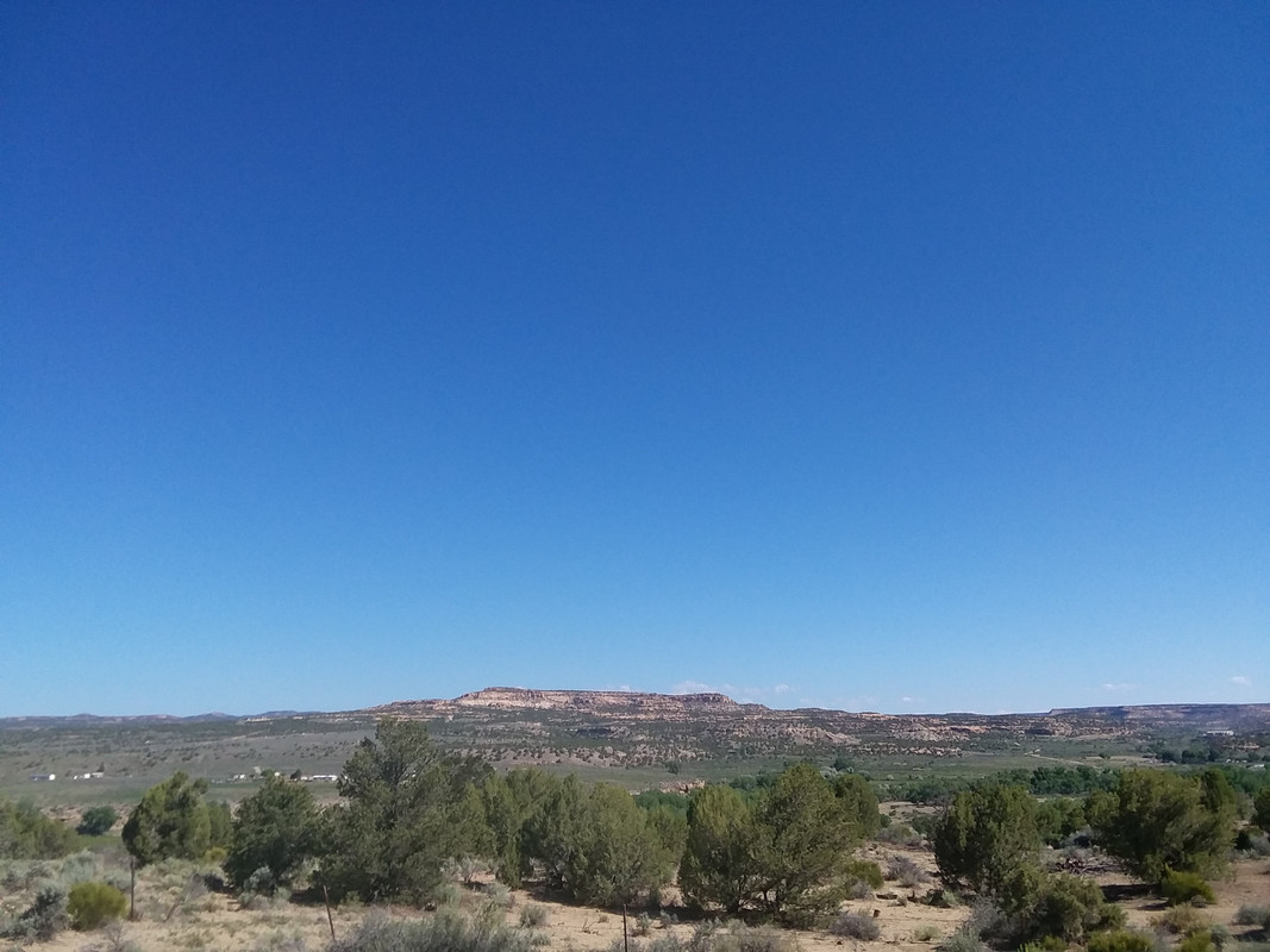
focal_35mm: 29
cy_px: 476
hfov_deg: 61.7
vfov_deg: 48.2
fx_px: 1064
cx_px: 635
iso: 40
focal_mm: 2.47
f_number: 1.9
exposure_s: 1/1832
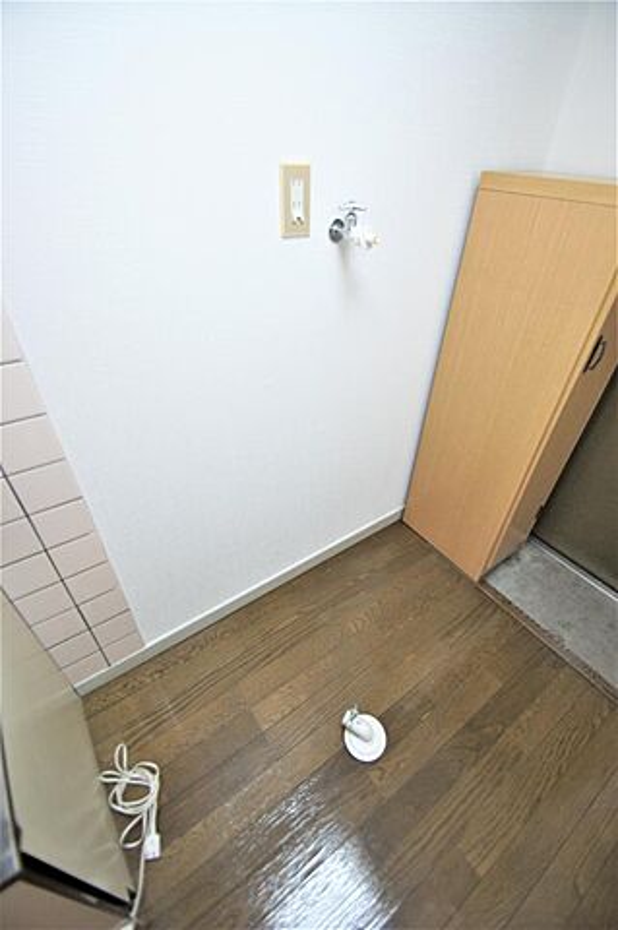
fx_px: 387
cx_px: 309
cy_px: 465
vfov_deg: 100.4
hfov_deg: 77.2
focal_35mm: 15
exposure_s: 1/30
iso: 320
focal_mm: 10
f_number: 3.5
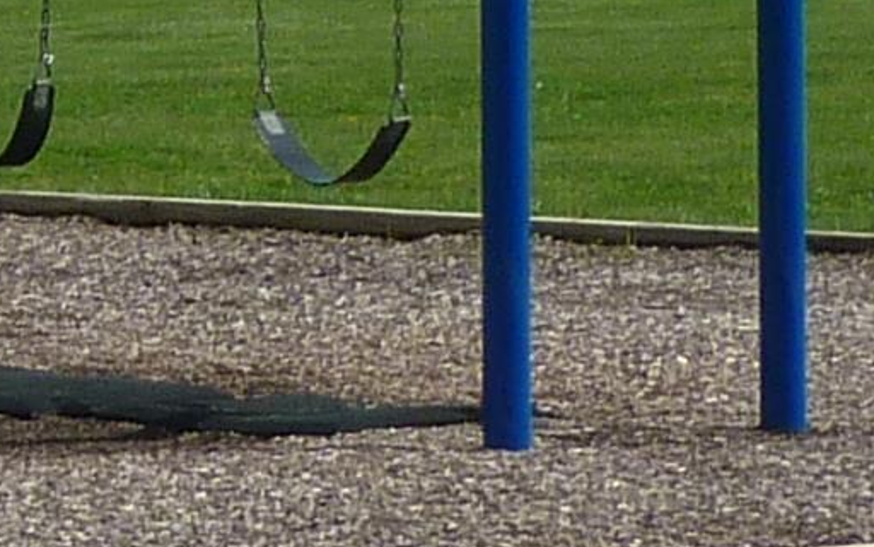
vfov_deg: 4.2
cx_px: -654
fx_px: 7479
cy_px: -371
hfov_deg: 6.5
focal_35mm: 314
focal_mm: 6.9
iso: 80
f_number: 9
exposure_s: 1/200
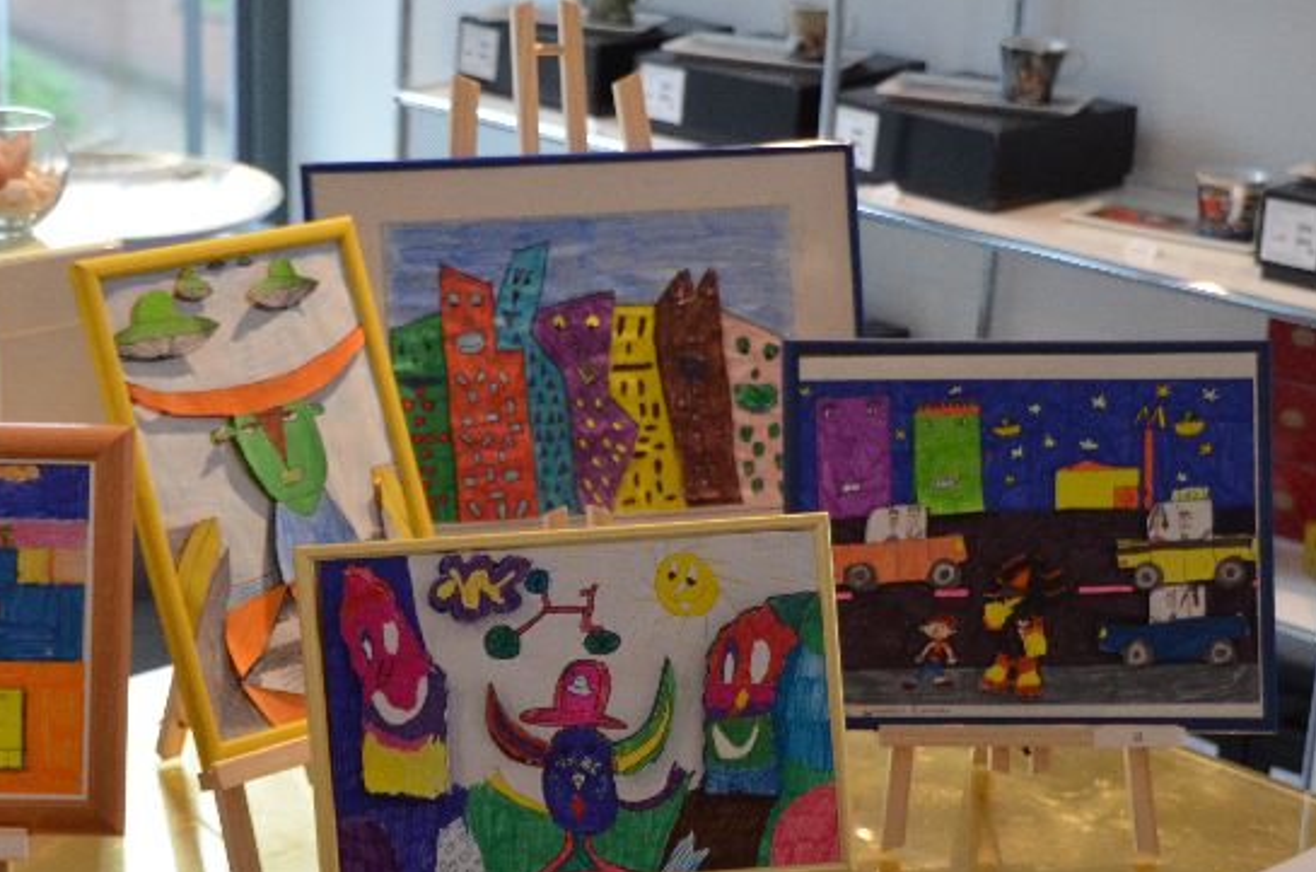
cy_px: 681
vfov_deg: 15.4
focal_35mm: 88
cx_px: 452
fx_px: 3210
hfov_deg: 23.1
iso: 1600
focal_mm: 32
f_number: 4
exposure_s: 1/640
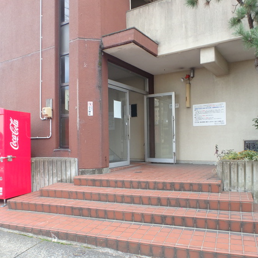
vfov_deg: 55.5
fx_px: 245
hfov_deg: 55.5
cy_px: 144
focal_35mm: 29
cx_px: 143
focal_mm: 3.7
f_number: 3.5
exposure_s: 1/60
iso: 125
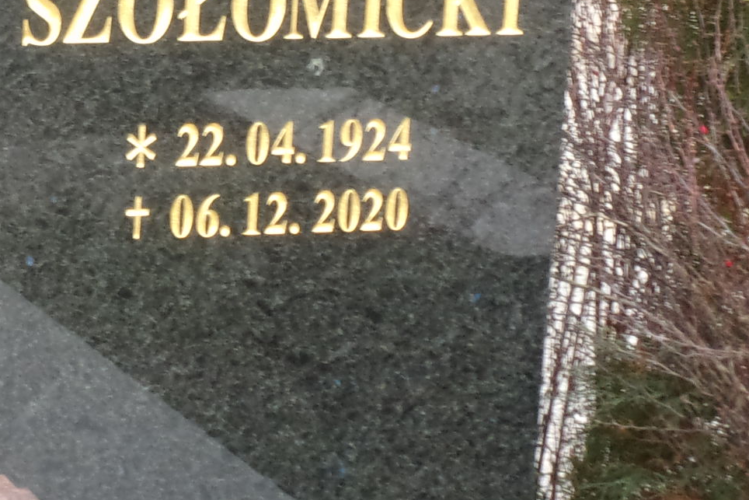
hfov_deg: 11.2
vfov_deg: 7.7
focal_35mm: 179
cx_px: -190
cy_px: 79
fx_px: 3724
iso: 142
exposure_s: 1/34
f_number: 5.2
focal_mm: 11.5
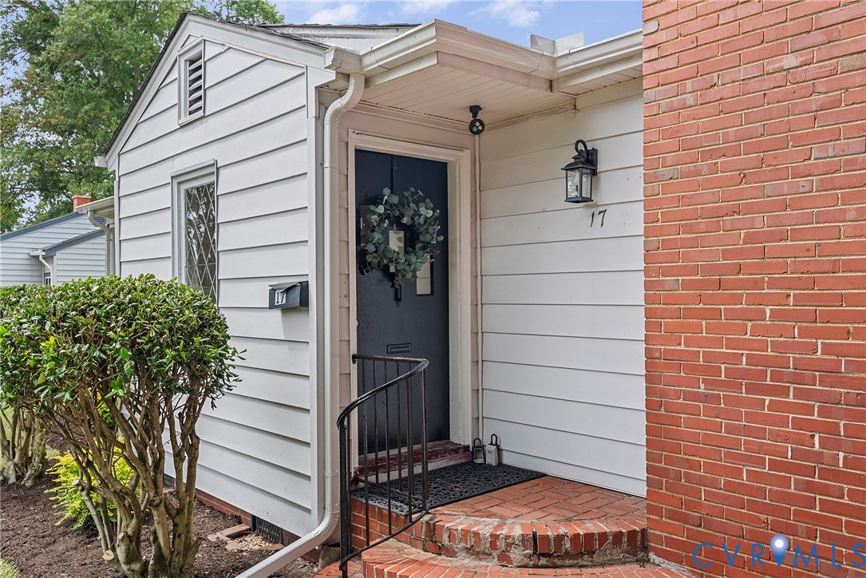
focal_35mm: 29
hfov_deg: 63.6
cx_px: 433
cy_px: 289
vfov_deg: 45.0
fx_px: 698
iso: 800
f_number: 8
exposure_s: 1/40
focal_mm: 29
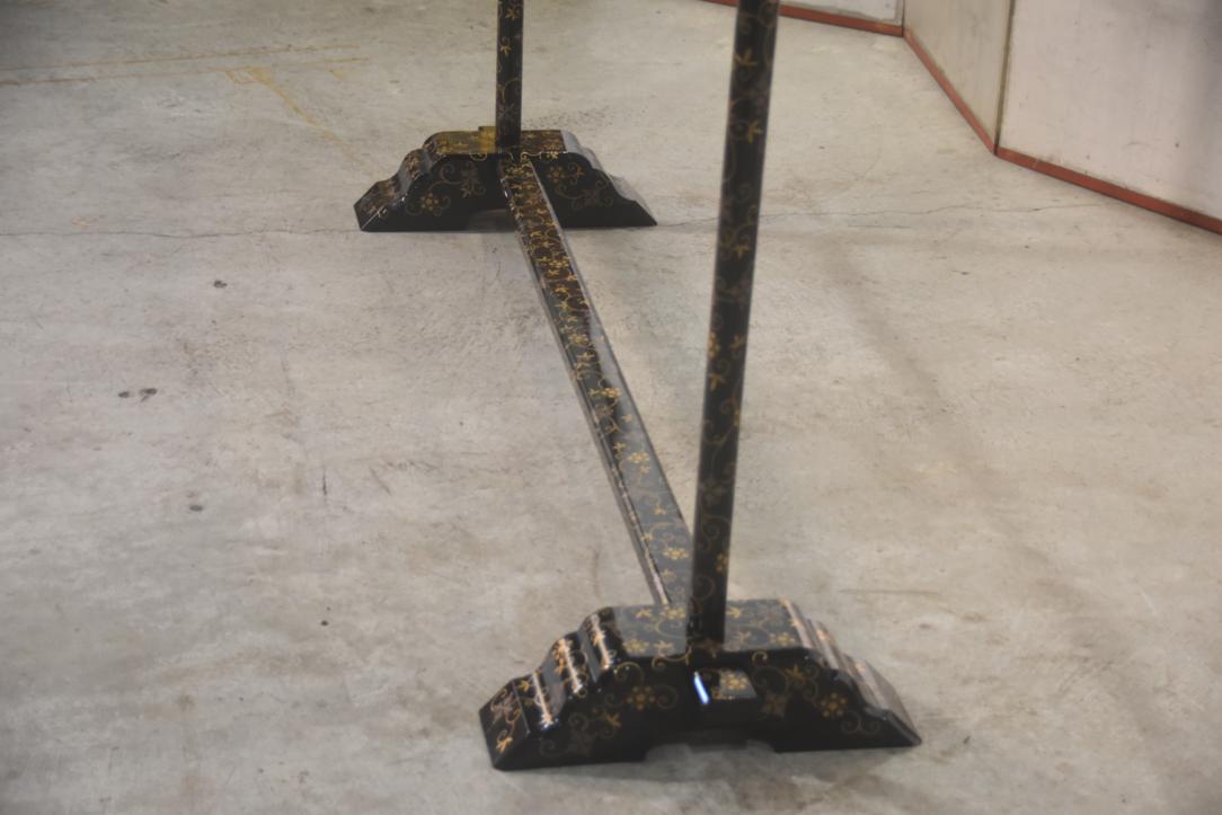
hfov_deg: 21.9
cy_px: 408
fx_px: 3157
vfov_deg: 14.7
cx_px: 611
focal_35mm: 93
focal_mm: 62
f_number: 5
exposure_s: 1/60
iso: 1100
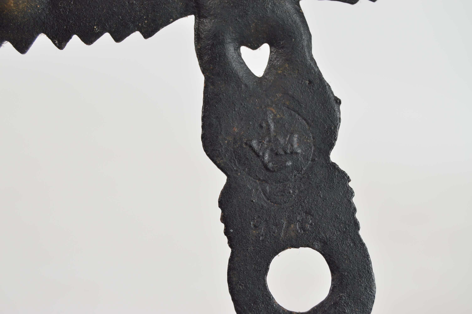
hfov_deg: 24.6
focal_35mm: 82
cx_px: 236
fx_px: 1081
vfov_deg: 16.5
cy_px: 157
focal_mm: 55
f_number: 9
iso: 100
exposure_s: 1/80
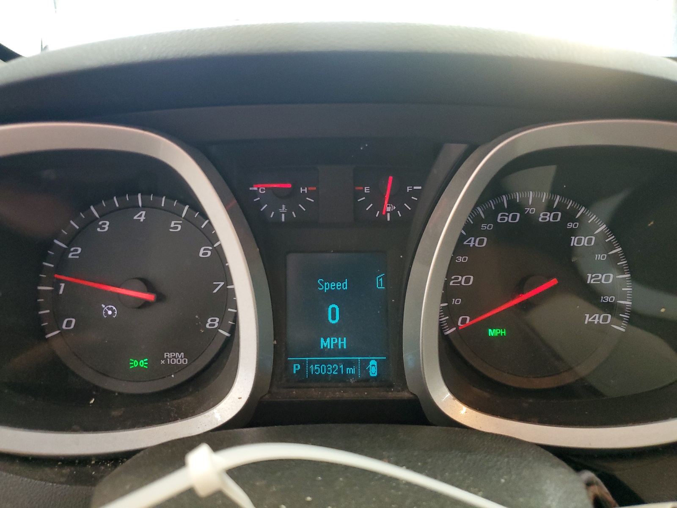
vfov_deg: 53.1
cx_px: 338
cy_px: 254
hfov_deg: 67.3
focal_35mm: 26
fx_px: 508
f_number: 1.5
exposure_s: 1/40
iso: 299
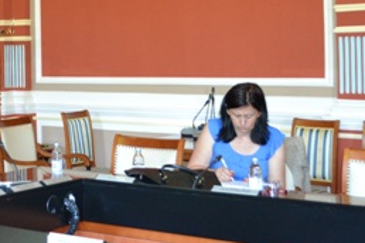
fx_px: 831
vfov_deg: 16.5
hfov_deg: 23.7
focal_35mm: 82
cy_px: 40
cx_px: -4
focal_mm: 22
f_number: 3.8
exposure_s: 1/60
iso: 2000
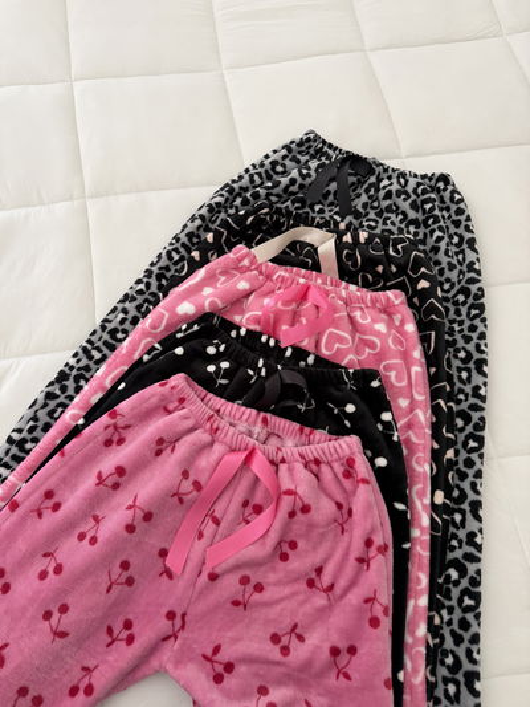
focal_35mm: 24
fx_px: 490
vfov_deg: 71.6
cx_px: 265
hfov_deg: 56.8
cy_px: 354
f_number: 1.78
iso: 200
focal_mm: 6.76
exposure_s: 1/105
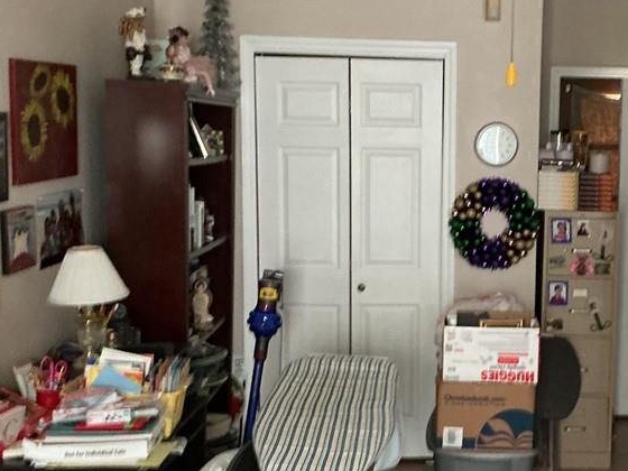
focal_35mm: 53
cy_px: 259
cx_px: 478
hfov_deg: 35.3
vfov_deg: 27.5
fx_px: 962
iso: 250
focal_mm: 3
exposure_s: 1/30
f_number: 1.8
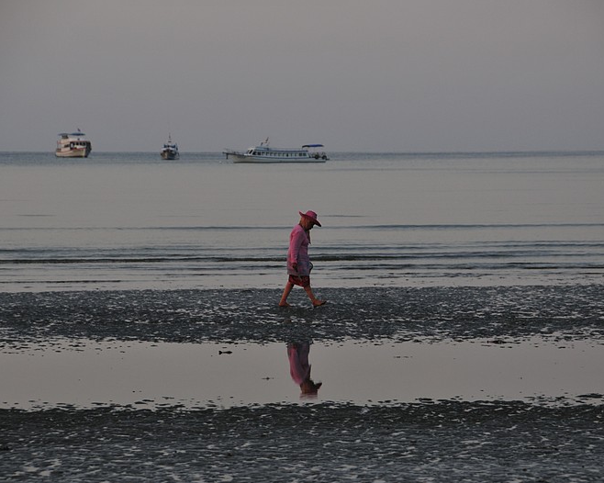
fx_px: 3209
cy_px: 241
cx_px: 321
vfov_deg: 8.6
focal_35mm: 180
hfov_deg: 10.8
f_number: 6.3
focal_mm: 105
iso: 200
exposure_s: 1/80
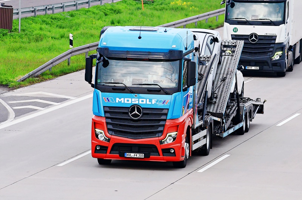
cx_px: 151
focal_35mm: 360
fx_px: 3014
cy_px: 100
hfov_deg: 5.7
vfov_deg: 3.8
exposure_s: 1/1000
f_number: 10
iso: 1000
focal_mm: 240
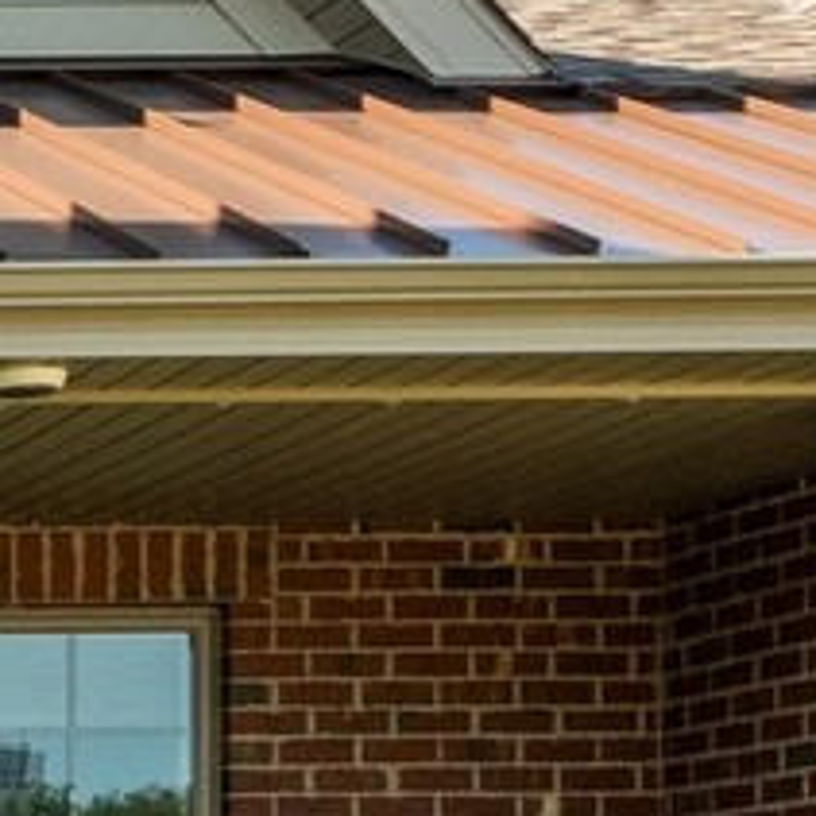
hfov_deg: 10.8
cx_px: -1446
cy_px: -62
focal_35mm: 124
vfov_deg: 13.8
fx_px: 3307
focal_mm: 13
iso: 400
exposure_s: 1/250
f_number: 9
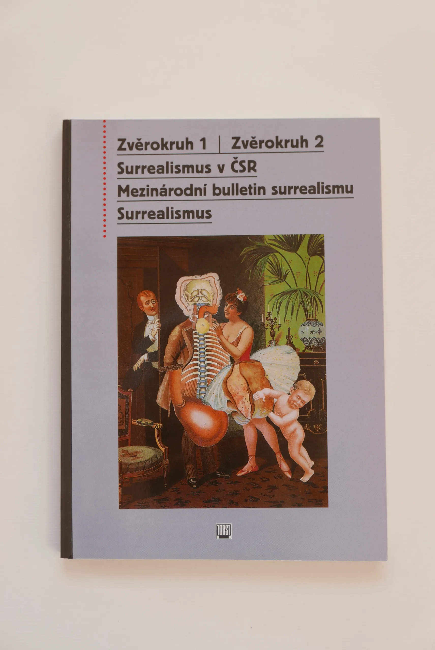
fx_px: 832
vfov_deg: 42.7
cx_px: 218
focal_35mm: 46
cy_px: 325
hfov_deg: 29.3
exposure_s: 1/250
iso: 200
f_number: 2.8
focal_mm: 20.6
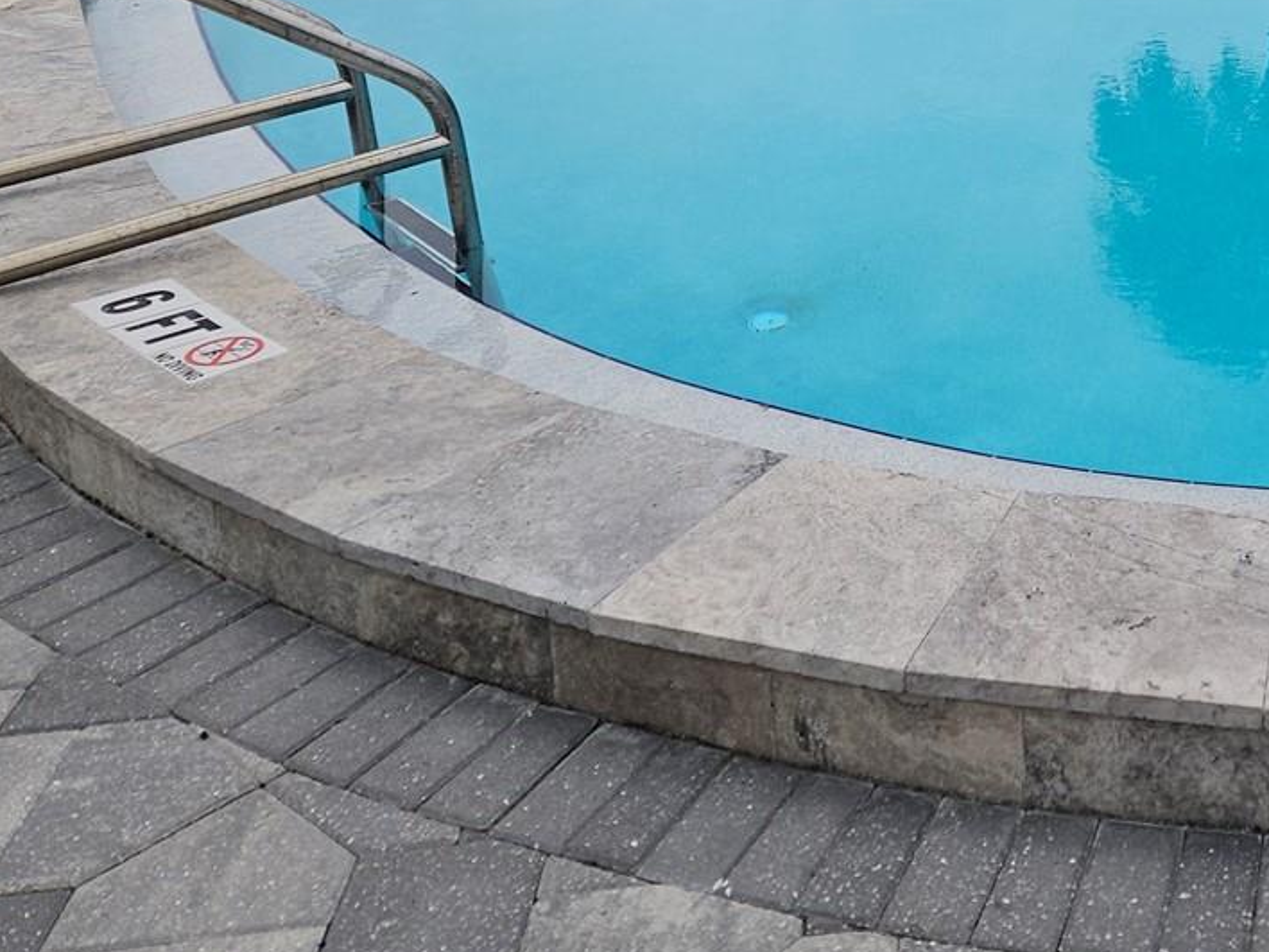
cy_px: -70
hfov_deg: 33.9
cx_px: 1244
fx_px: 1906
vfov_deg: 26.1
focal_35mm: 52
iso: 25
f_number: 1.8
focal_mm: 5.4
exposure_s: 1/1775
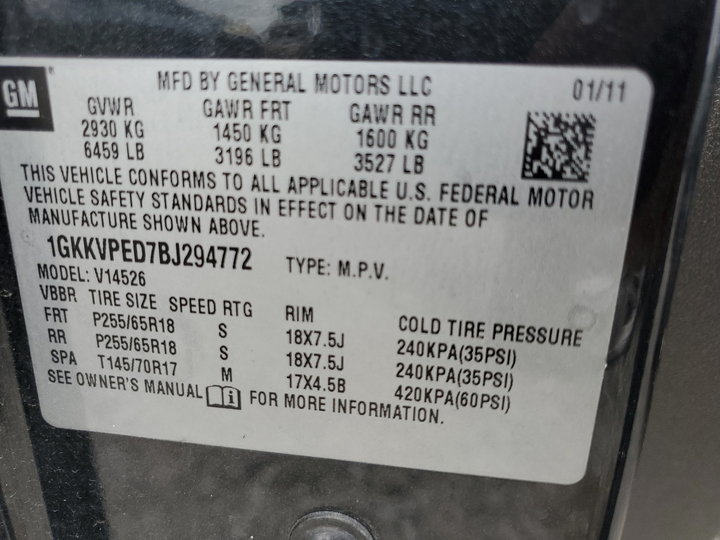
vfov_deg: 53.1
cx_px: 360
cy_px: 270
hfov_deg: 67.3
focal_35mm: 26
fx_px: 541
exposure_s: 1/588
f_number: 1.5
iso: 50
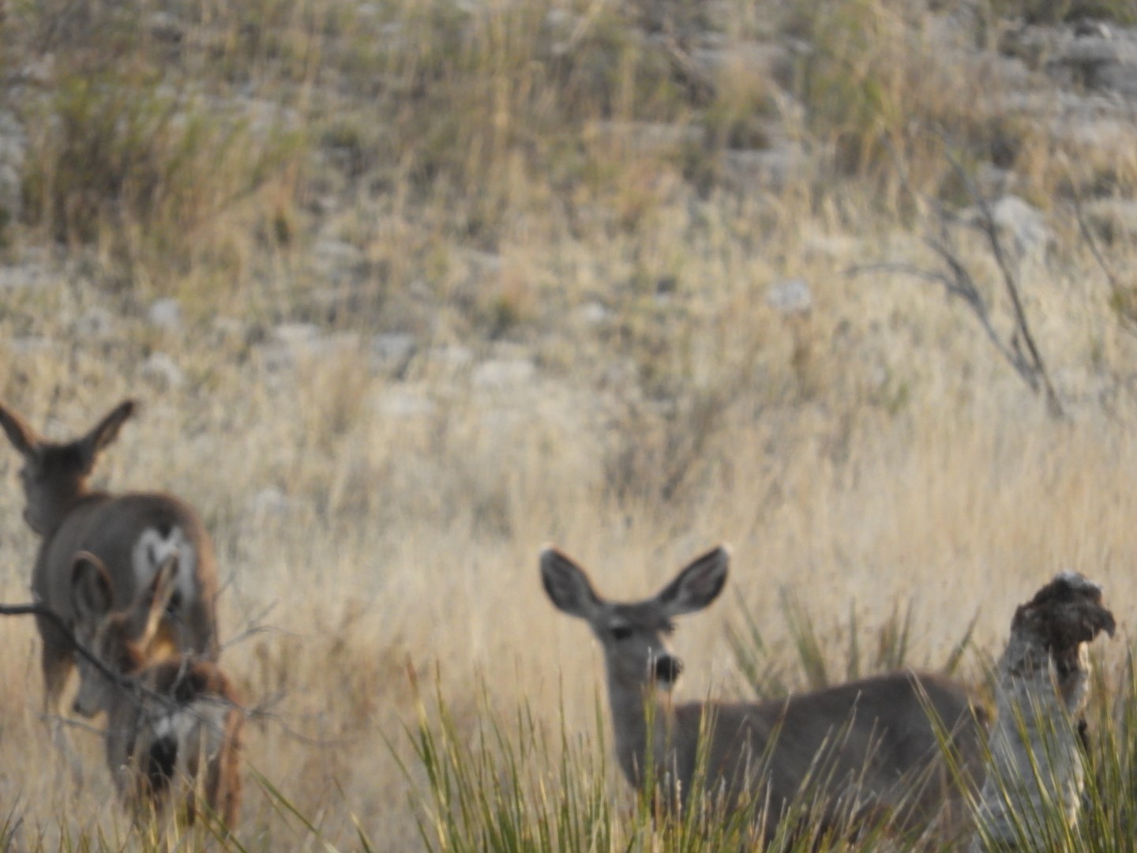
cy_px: 426
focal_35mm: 1100
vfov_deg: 1.4
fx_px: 36131
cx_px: 568
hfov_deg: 1.8
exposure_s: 1/125
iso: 400
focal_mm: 197.1
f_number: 5.6
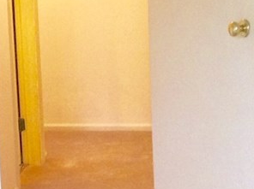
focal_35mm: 111
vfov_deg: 13.3
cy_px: 77
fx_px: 813
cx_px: -88
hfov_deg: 16.6
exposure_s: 1/24
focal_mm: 3.3
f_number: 2.4
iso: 80
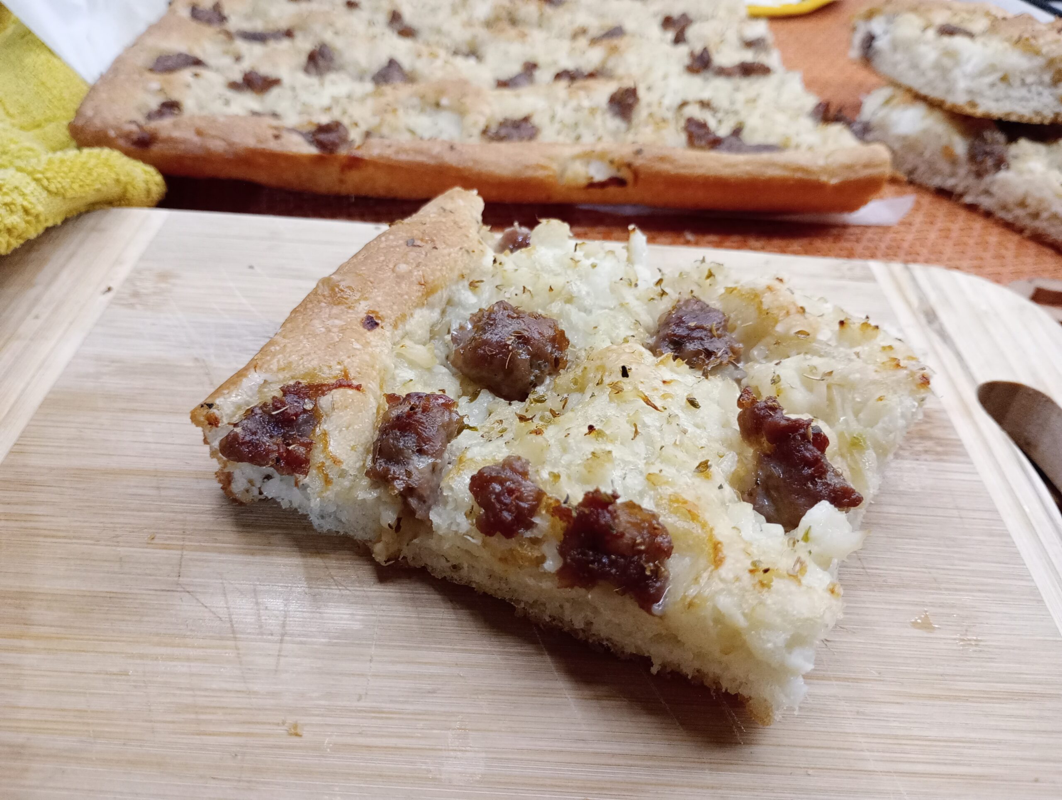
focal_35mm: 28
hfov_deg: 63.4
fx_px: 860
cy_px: 400
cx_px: 531
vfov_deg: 49.9
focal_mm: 4.27
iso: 768
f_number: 1.8
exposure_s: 1/33.3
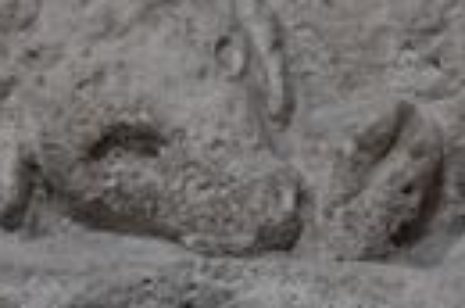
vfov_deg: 4.1
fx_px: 4261
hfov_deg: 6.2
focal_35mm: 331
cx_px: 315
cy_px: 54
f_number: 5
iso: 500
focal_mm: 65
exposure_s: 1/50
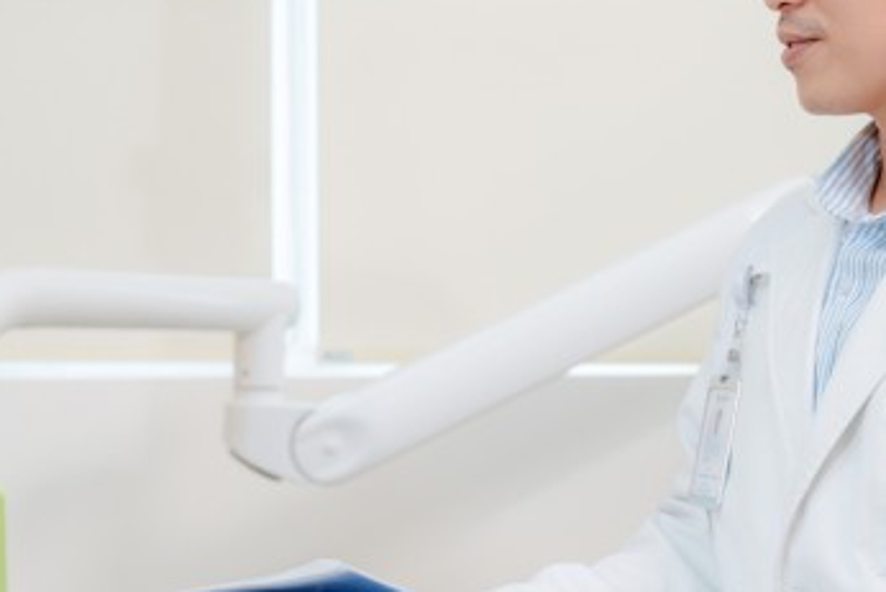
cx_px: 312
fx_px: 2388
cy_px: 310
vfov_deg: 14.1
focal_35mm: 97
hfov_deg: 21.0
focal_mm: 35
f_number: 3.2
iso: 500
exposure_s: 1/200
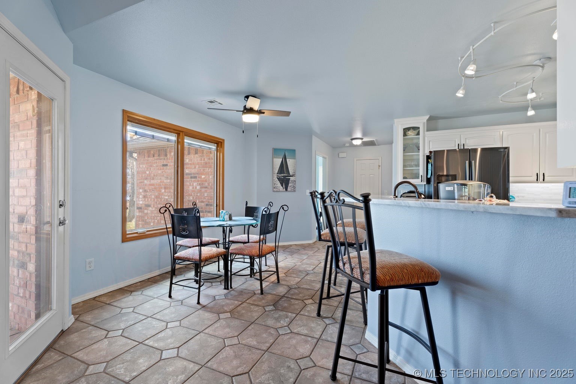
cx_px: 288
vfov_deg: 73.7
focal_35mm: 16
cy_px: 192
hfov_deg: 96.7
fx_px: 256
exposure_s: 1.3
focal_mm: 16
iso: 250
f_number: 9
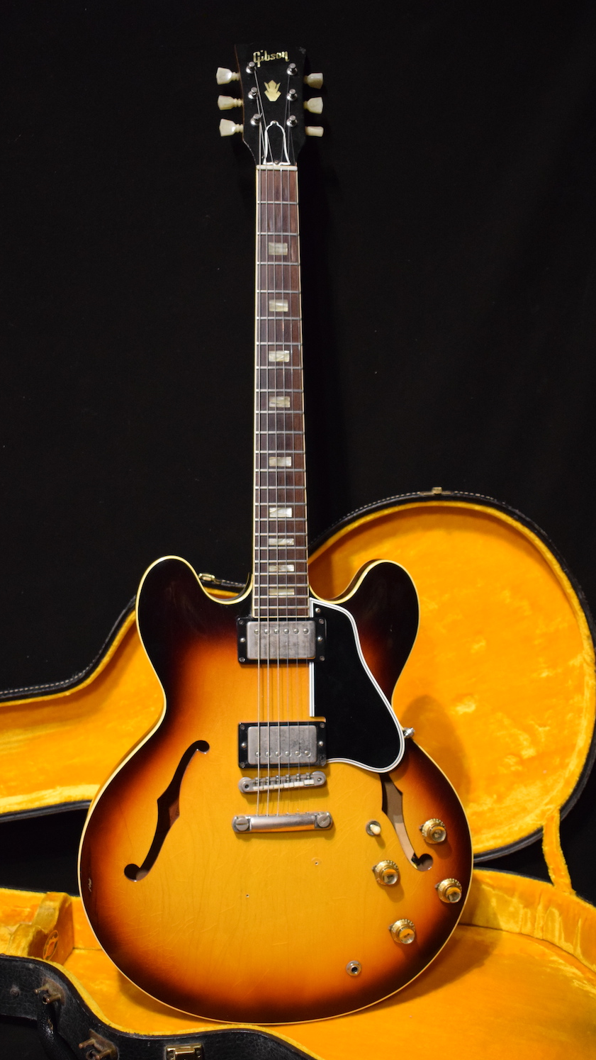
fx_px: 1152
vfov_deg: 49.4
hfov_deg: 29.0
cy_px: 530
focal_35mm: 41
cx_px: 276
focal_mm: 26
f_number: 4
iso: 3200
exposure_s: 1/25
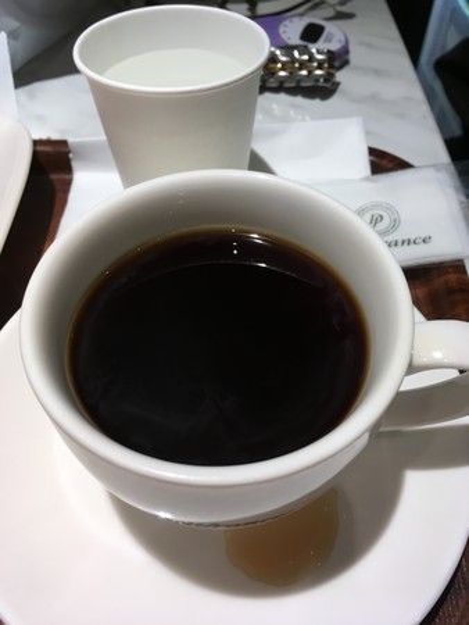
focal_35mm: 29
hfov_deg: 48.3
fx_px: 523
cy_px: 312
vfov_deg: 61.6
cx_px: 234
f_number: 2.2
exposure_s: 1/33
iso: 25
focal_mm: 4.15
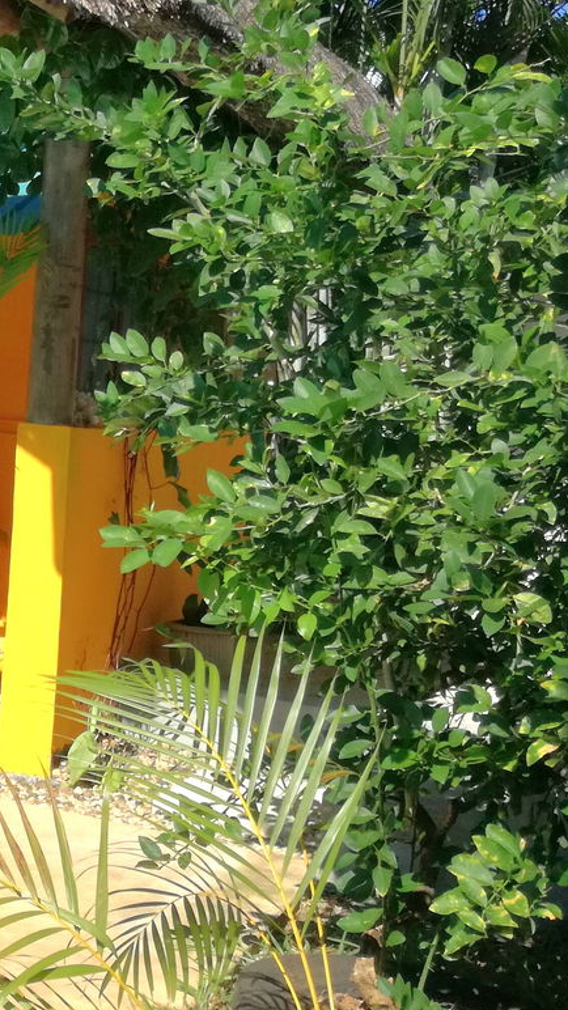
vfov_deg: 33.7
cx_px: -315
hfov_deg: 17.5
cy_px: 260
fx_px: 1634
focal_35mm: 61
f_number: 2
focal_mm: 3.79
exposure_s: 1/1504
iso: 50
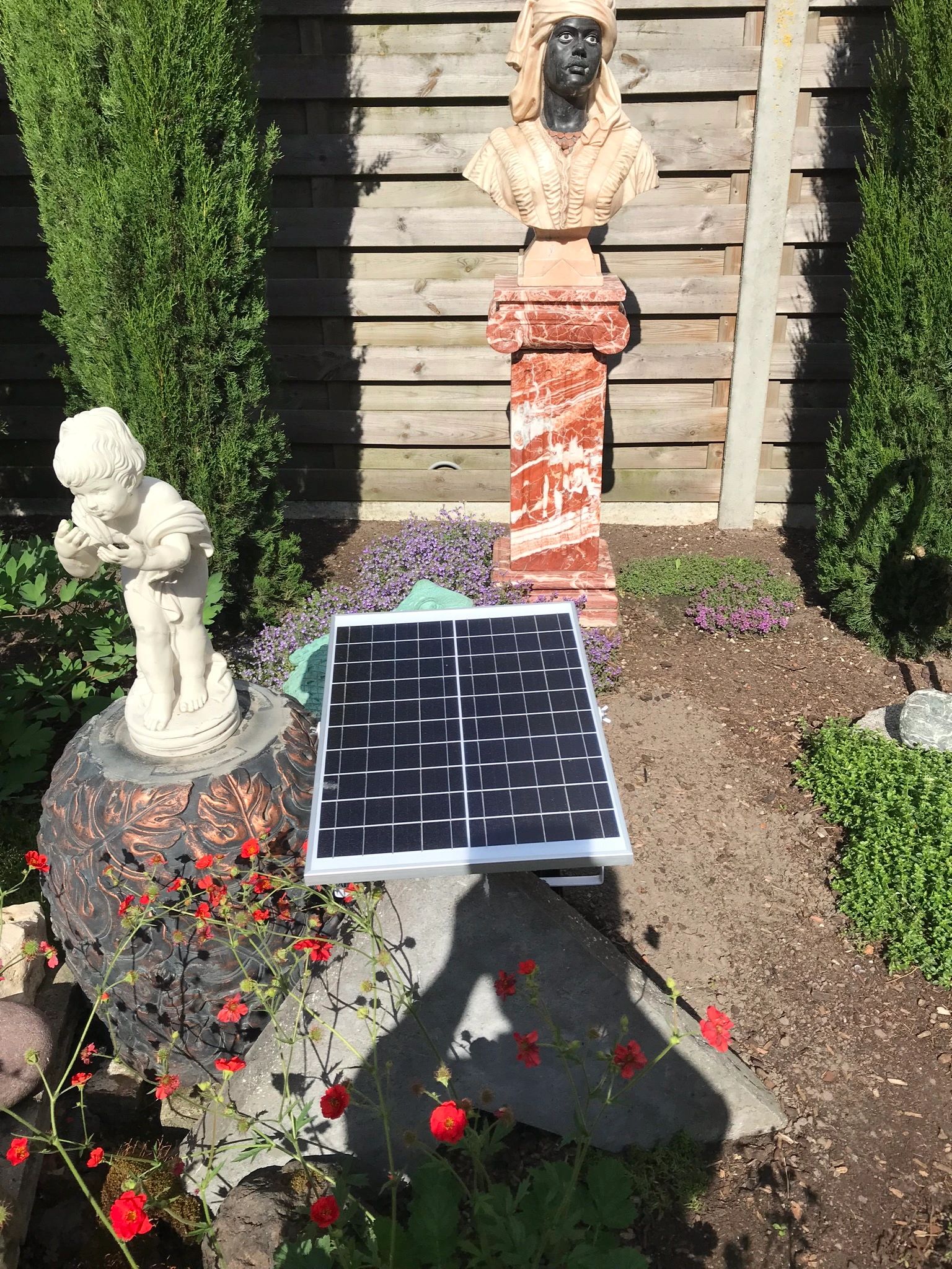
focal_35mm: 28
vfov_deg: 63.4
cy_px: 634
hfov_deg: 49.7
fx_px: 1027
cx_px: 476
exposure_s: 1/2907
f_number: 1.8
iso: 20
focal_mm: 3.99
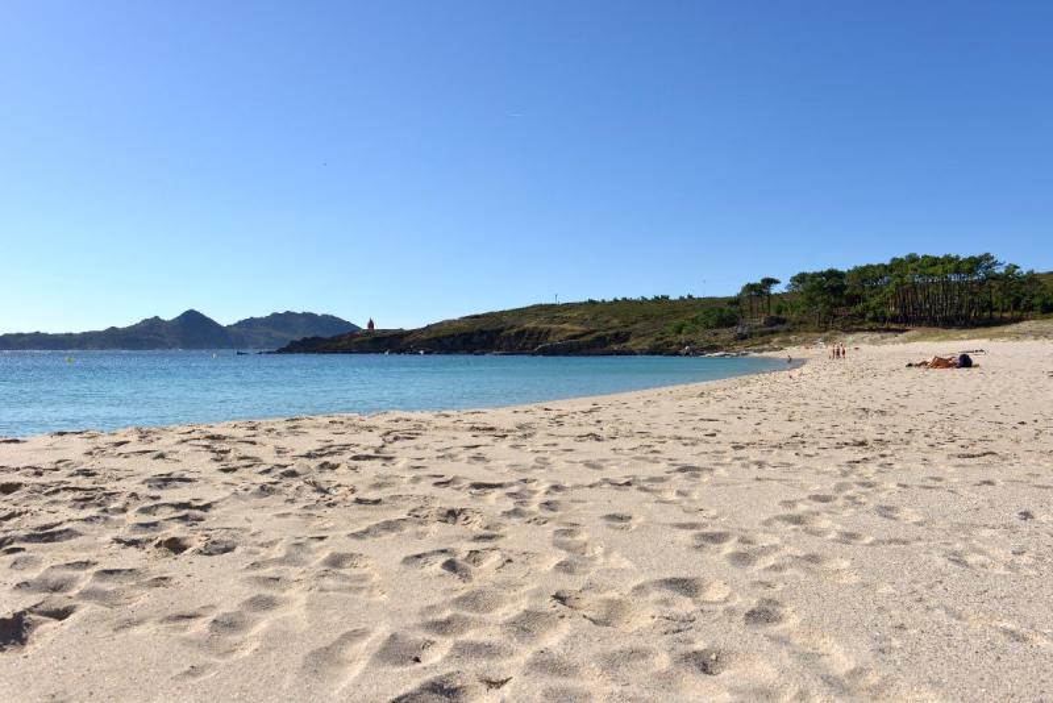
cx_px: 526
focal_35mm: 27
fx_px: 790
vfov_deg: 48.0
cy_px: 352
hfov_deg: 67.4
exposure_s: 1/400
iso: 160
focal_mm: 27
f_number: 10
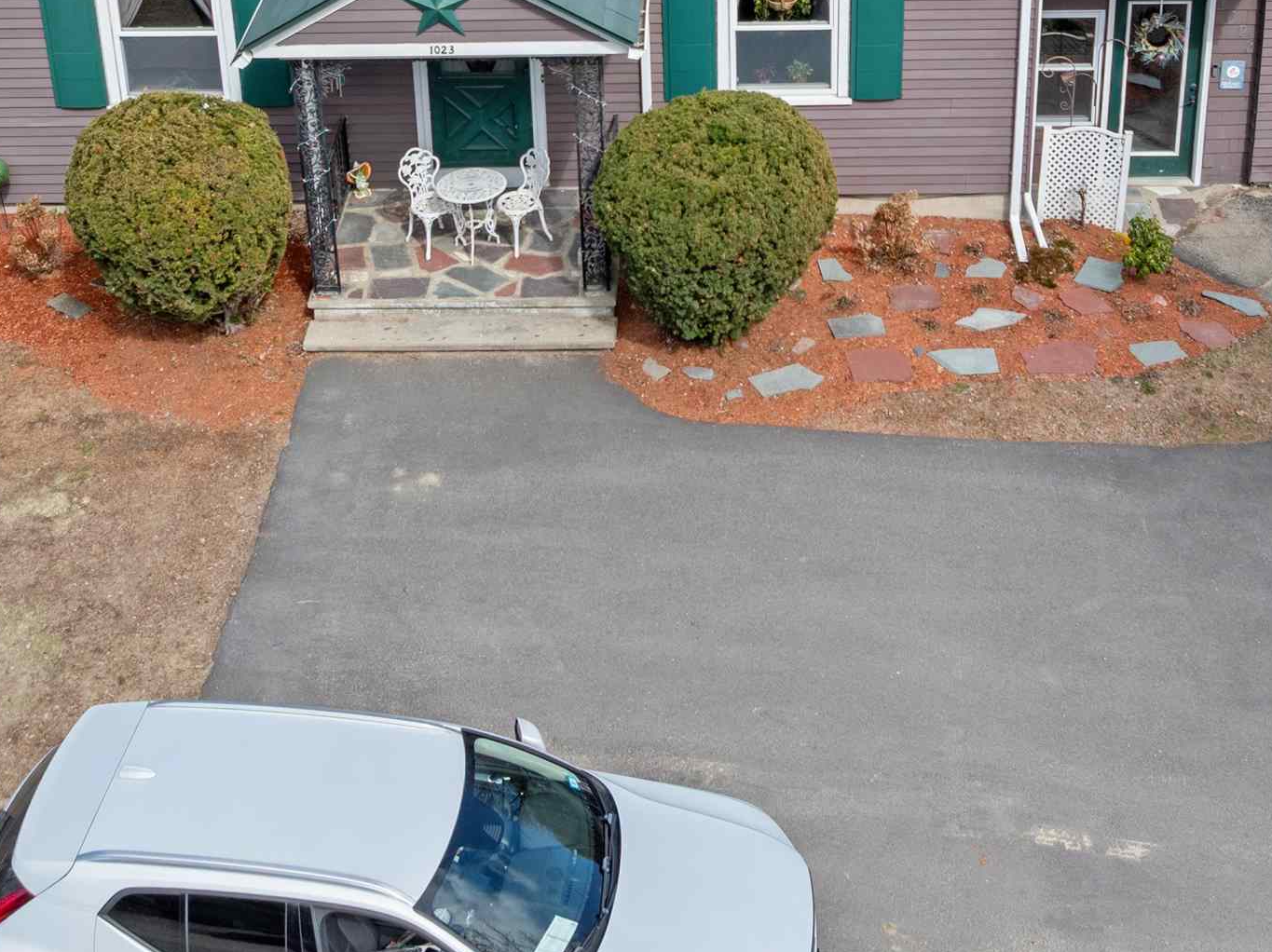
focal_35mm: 54
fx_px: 1983
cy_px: -37
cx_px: 792
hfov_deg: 35.4
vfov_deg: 25.4
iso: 120
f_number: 2.8
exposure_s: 1/1250
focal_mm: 12.29
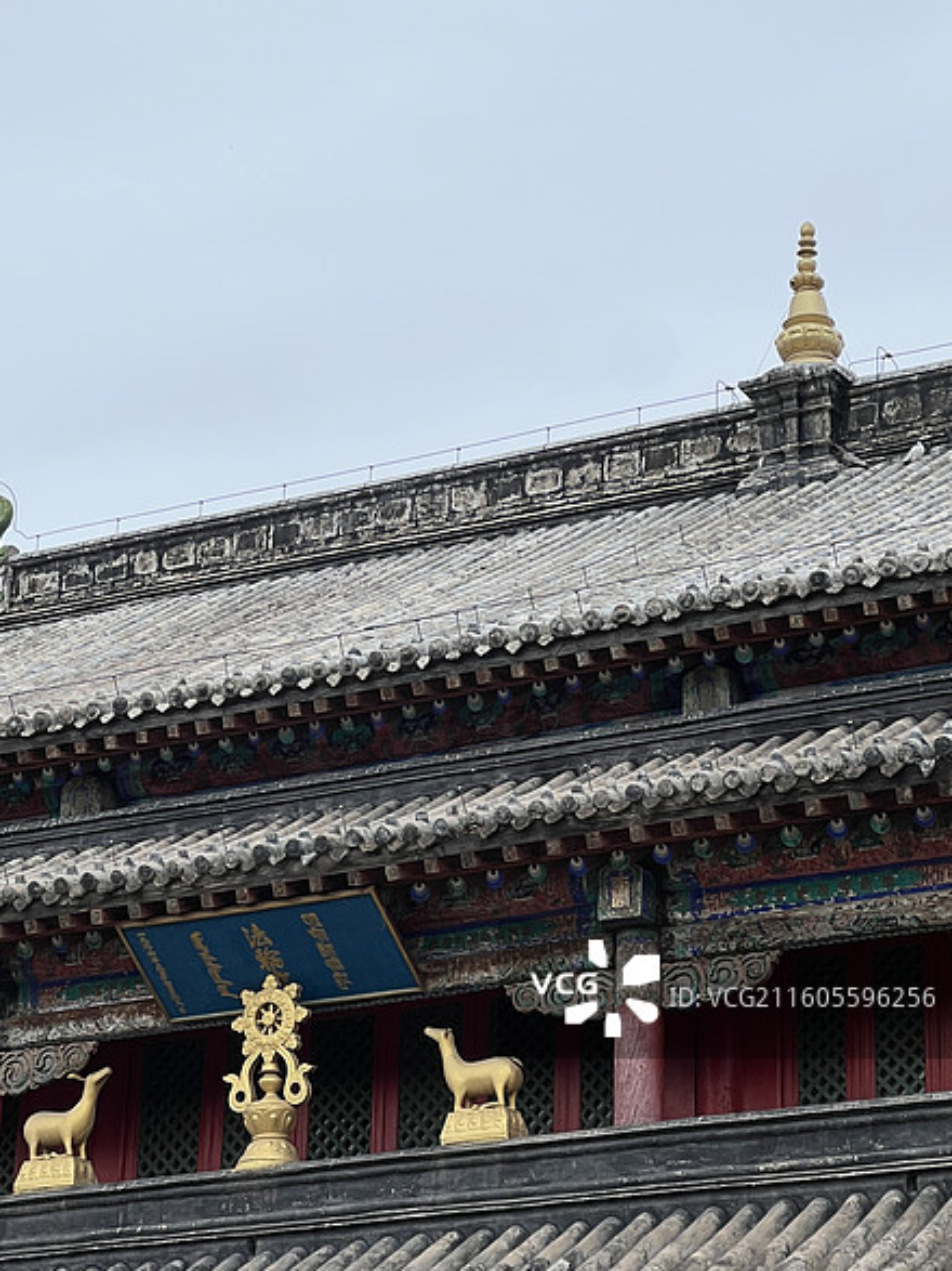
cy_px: 582
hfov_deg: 14.1
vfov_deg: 18.7
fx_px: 3852
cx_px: 331
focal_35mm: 105
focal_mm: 9
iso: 32
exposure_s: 1/404
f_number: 2.8
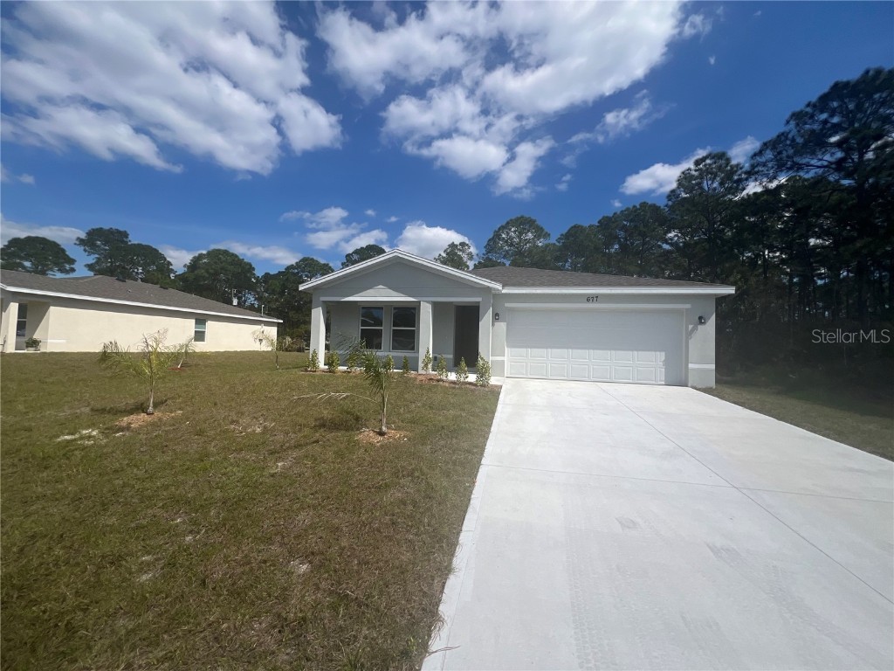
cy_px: 336
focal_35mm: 13
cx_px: 447
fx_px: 336
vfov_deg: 89.9
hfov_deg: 106.2
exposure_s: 1/3215
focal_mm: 1.57
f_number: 1.8
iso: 32
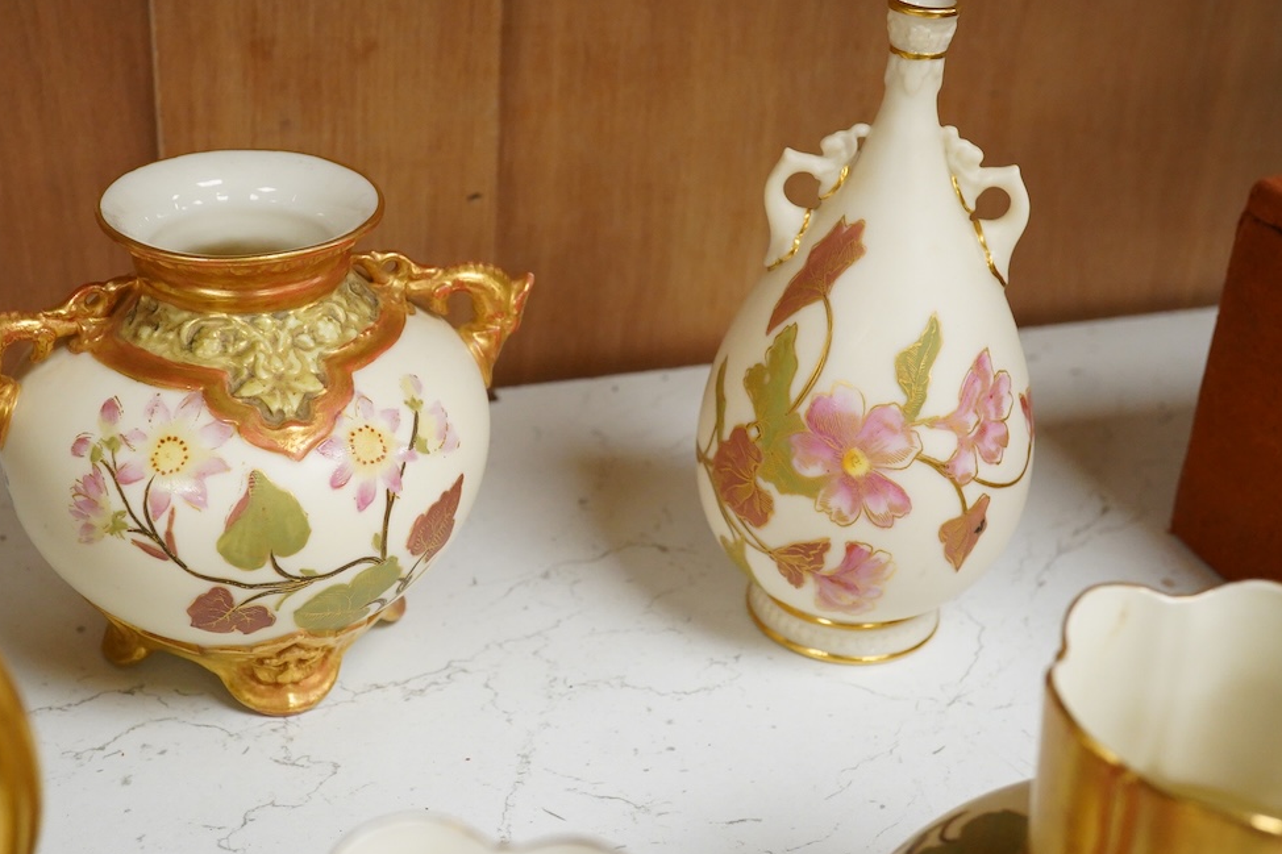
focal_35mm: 52
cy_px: 372
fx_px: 1851
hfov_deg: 38.1
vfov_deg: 26.0
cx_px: 560
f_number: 10
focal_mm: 30
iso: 2500
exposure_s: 1/160
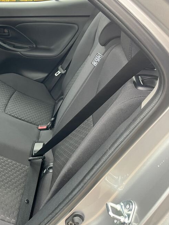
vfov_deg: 45.8
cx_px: 5
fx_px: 267
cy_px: 111
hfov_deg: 32.6
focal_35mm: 41
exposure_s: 1/60
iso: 160
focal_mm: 5.1
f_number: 1.6
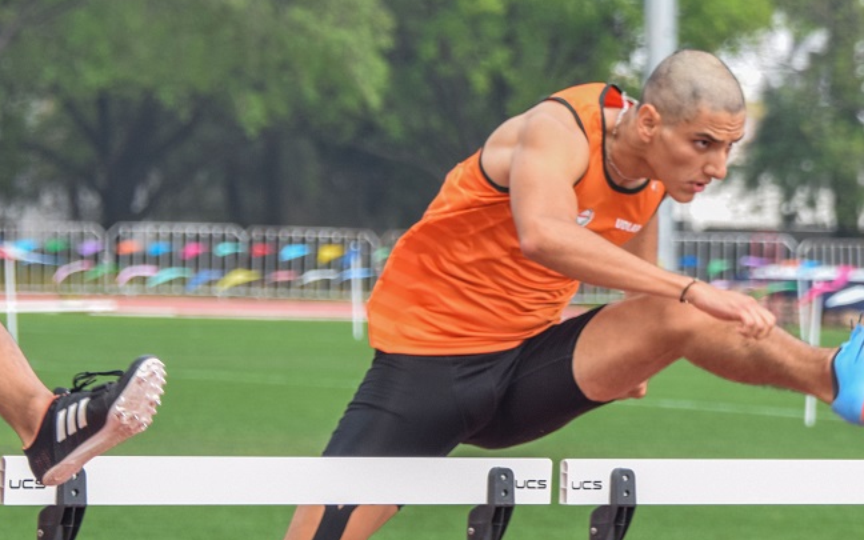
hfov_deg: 5.9
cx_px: 555
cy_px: 292
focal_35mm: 354
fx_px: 8334
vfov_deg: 3.7
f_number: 5.6
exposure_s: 1/640
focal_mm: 125
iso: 400
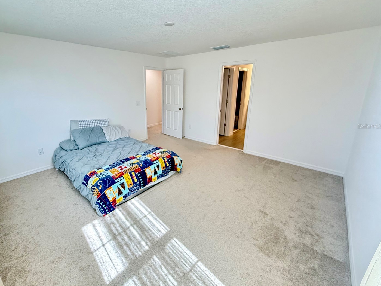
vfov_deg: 77.8
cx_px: 166
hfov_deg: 94.0
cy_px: 126
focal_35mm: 16
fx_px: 176
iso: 320
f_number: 2.2
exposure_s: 1/120
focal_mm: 2.22
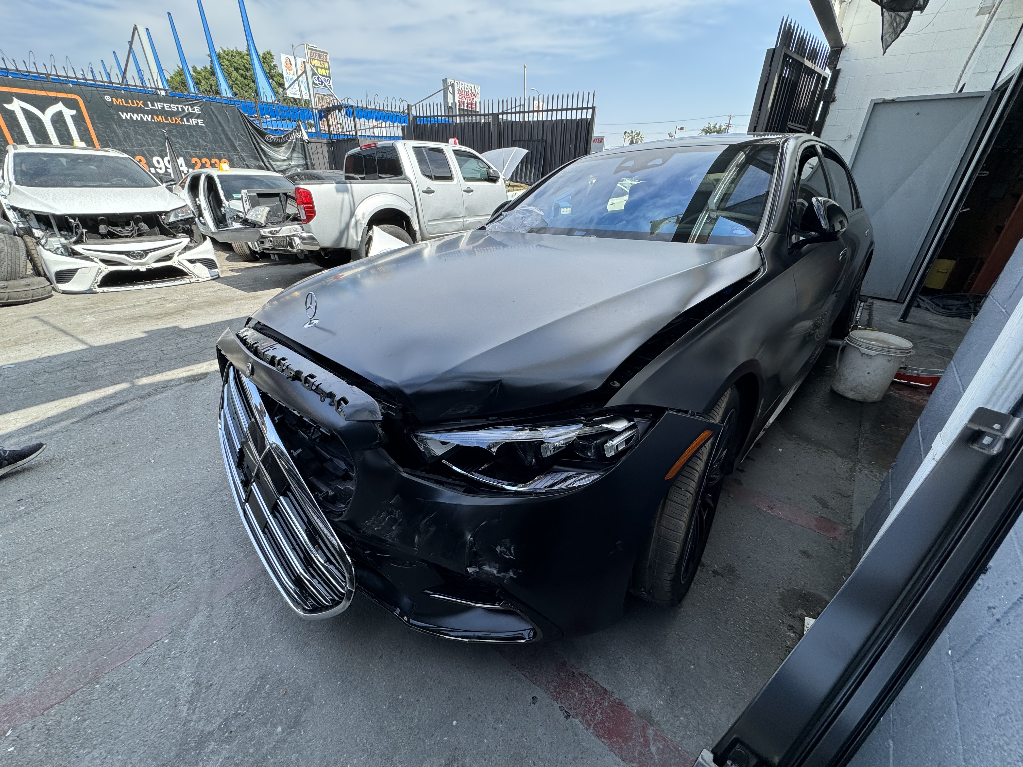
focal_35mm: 14
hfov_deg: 102.1
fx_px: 414
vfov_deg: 85.7
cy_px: 384
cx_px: 512
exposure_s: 1/492
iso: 40
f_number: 2.2
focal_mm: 2.22
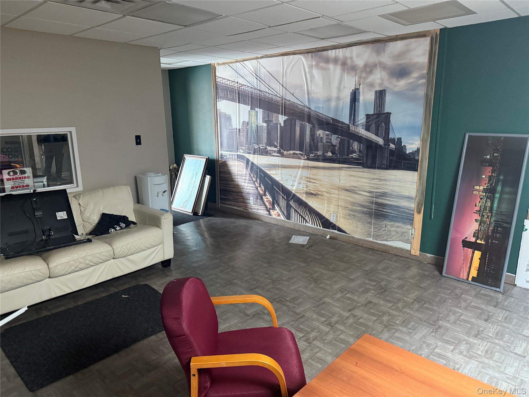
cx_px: 264
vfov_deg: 56.8
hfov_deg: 71.6
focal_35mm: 24
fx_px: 367
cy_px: 198
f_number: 1.78
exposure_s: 1/36
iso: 800
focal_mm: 6.76
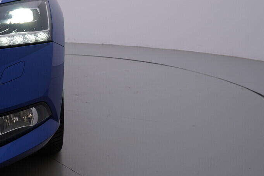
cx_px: 93
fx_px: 396
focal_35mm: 54
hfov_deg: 36.6
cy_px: 68
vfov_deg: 25.0
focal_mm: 24
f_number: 5
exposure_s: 1/125
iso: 125
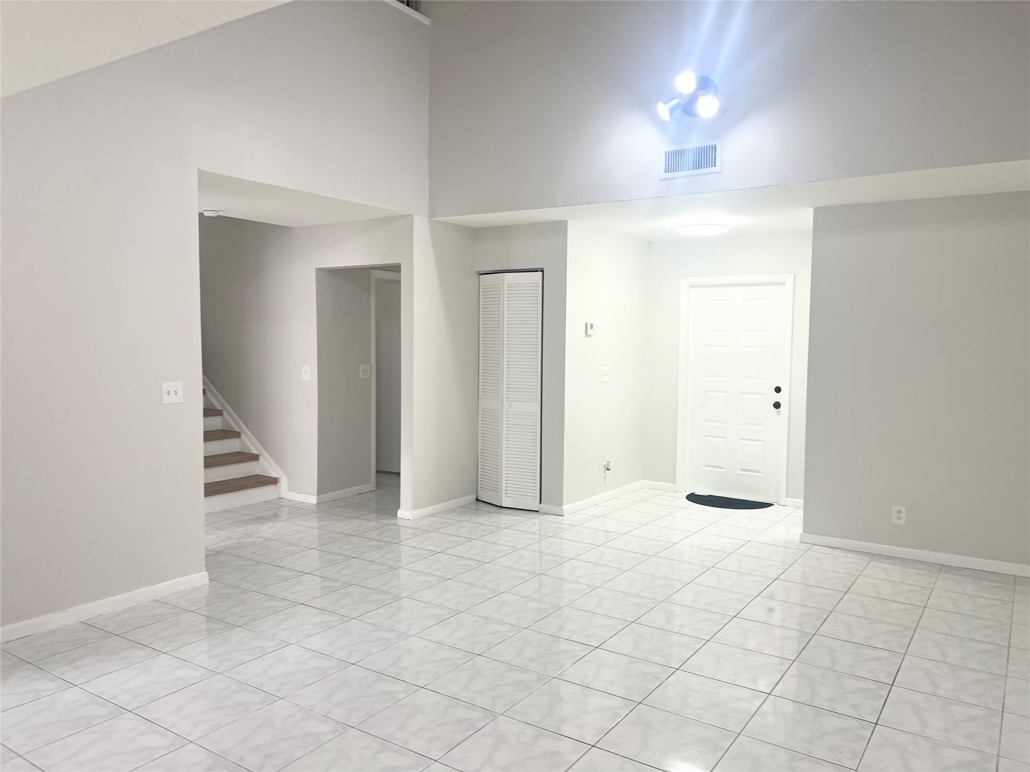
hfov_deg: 67.3
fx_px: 774
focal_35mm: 26
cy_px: 386
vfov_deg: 53.1
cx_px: 515
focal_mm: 5.7
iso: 80
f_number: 1.5
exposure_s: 1/120
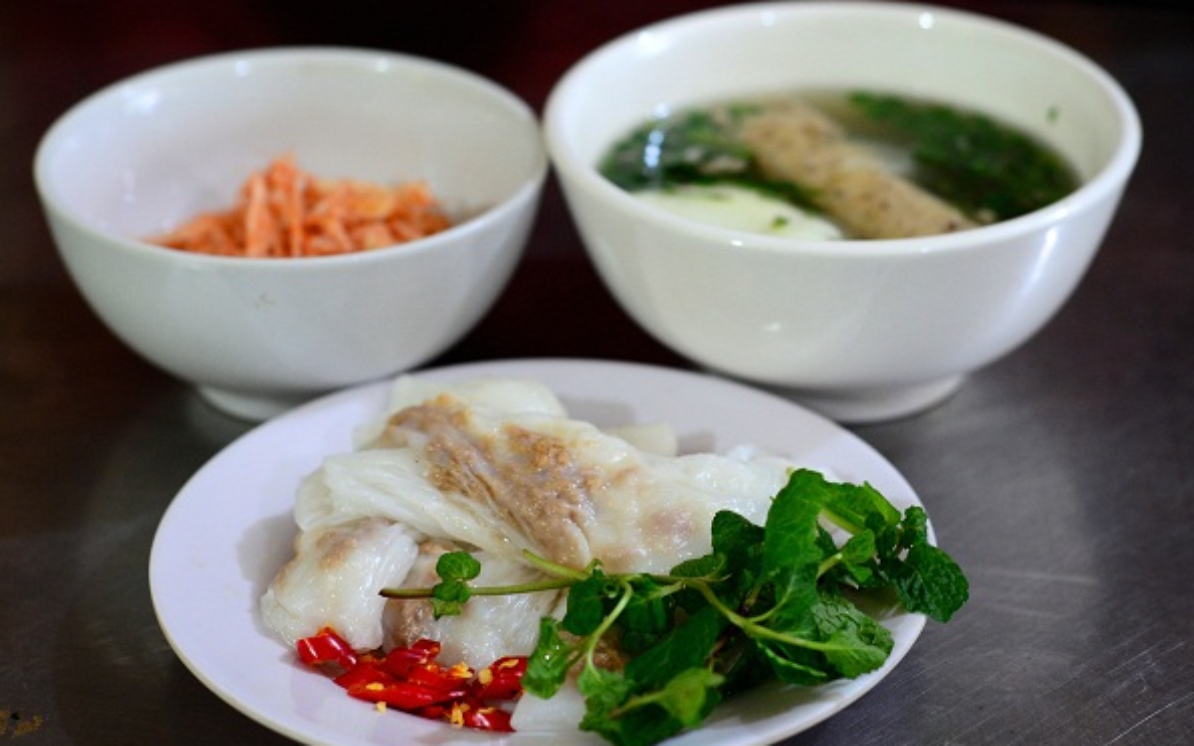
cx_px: 599
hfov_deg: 26.8
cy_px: 365
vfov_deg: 16.9
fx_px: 2505
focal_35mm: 77
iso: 1250
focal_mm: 50
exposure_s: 1/60
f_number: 2.8
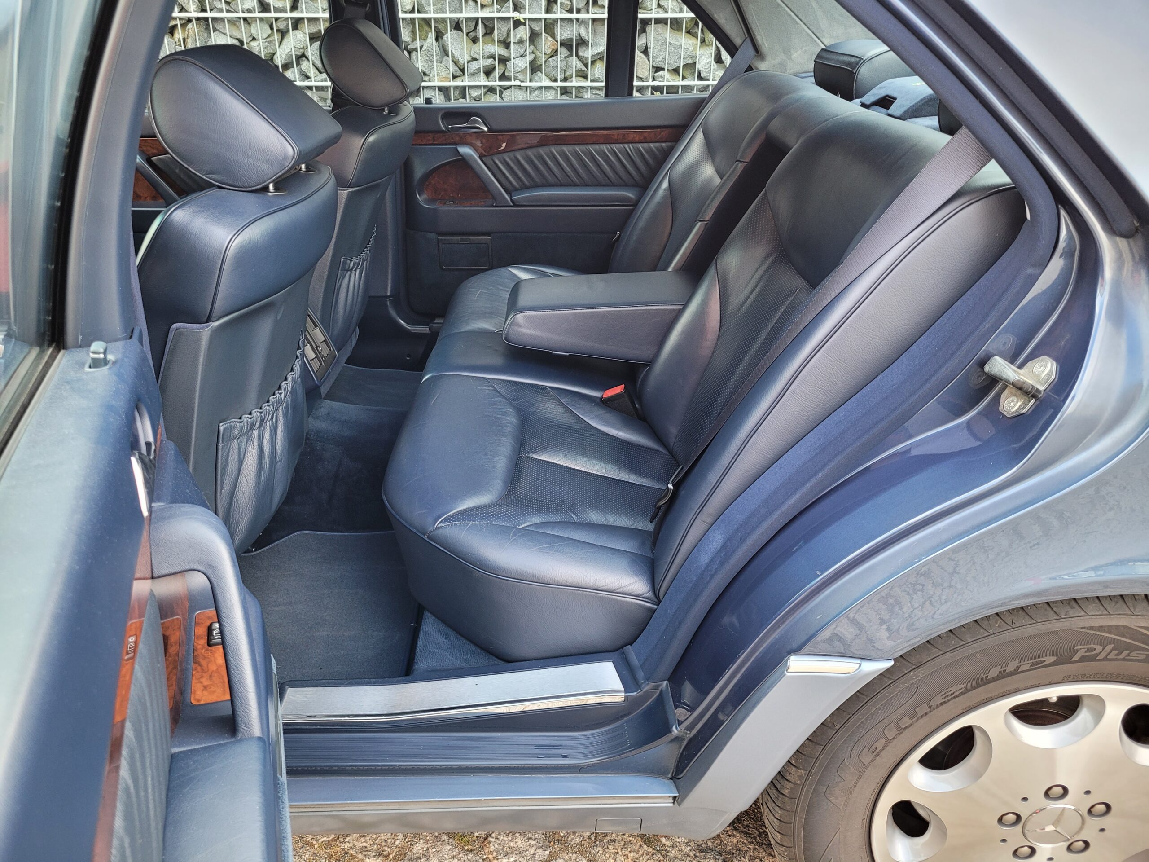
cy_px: 431
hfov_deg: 67.3
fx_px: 863
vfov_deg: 53.1
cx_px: 574
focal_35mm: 26
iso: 200
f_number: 1.8
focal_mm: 5.4
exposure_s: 1/100
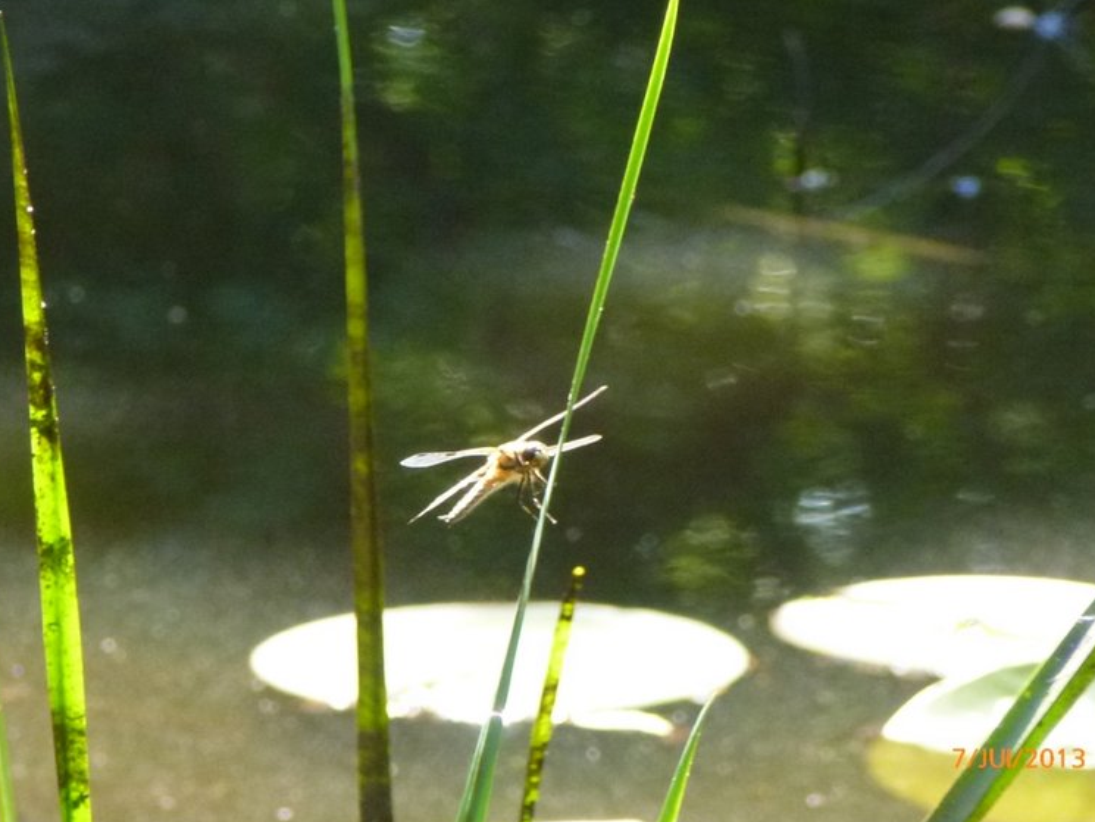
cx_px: 572
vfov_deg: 2.6
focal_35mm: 582
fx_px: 18413
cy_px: 406
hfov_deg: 3.4
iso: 400
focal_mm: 68.8
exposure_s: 1/125
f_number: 5.9
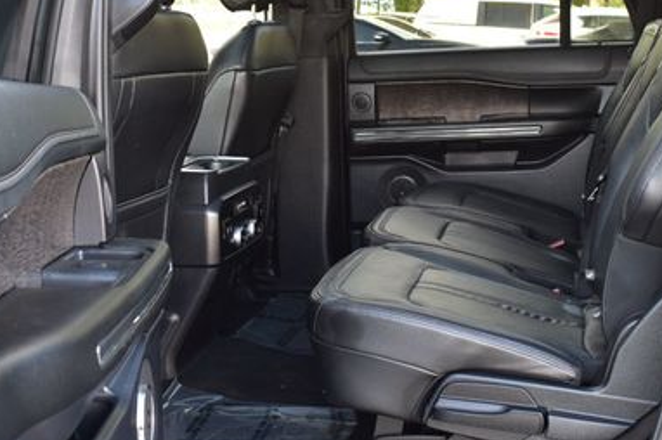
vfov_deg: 23.4
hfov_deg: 34.5
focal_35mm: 58
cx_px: 378
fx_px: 1063
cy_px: 215
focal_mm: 23
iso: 400
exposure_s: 1/25
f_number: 7.1
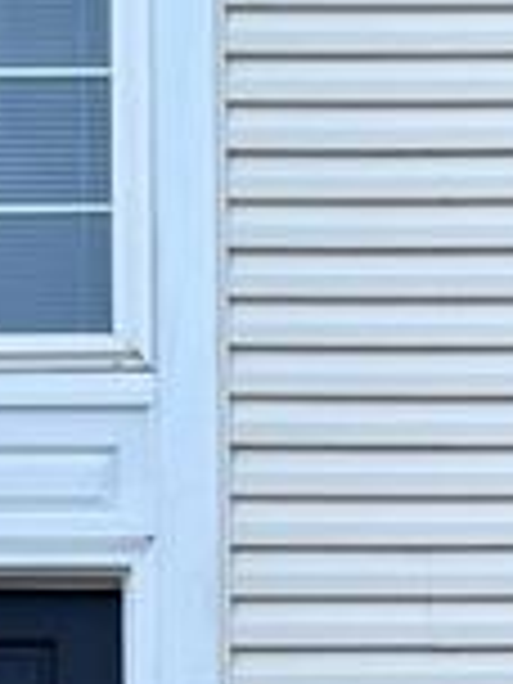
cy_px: 1172
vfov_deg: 15.3
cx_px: -27
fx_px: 2253
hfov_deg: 12.8
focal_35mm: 114
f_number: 1.6
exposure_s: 1/1458
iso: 50
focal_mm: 5.1
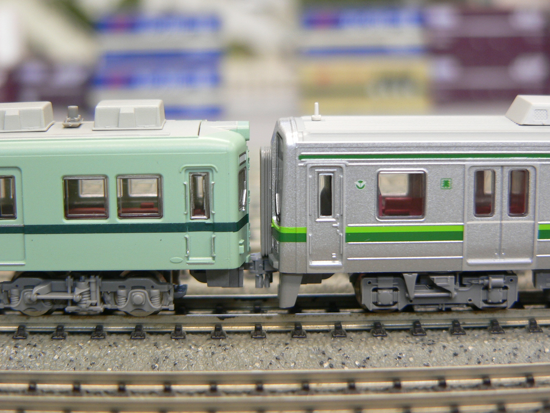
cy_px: 206
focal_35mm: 82
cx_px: 275
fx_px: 1303
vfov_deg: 18.0
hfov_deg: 23.8
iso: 100
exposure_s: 1/6
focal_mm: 13.6
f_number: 2.8
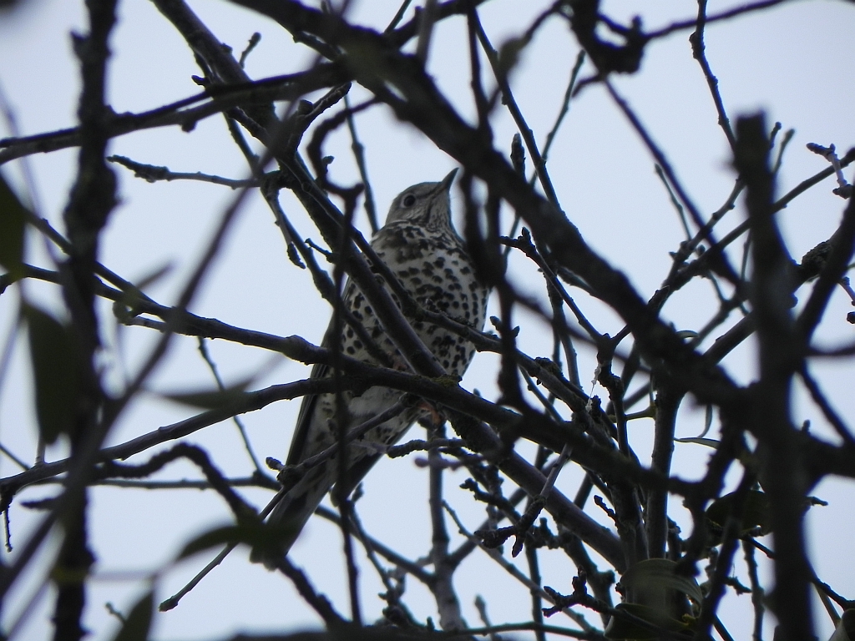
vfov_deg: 2.2
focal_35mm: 678
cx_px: 428
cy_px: 320
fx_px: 16746
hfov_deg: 2.9
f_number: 7.1
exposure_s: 1/504
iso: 160
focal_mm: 120
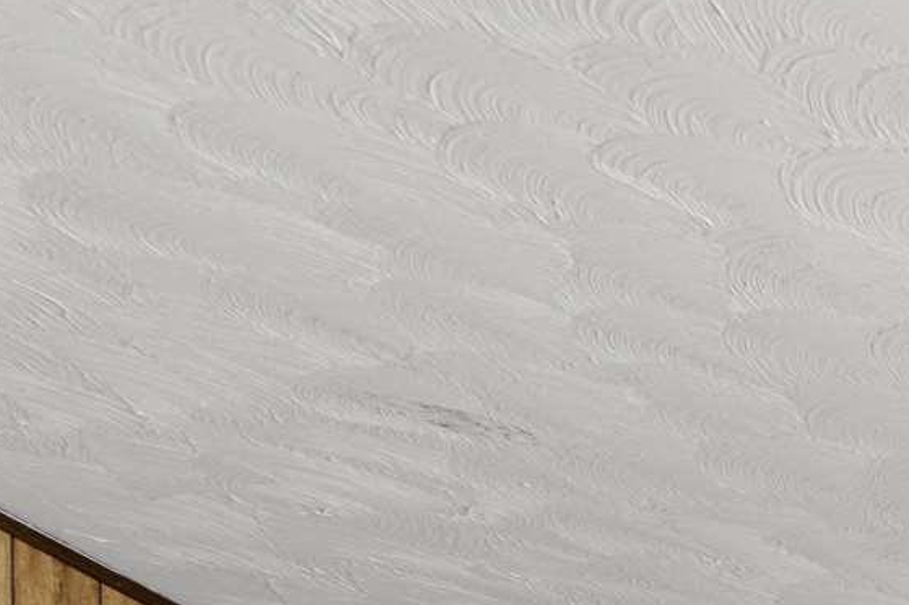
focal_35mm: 77
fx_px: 1943
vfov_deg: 12.2
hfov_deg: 13.9
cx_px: 2345
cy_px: 1620
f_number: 5
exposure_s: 1/2.5
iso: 100
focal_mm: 14
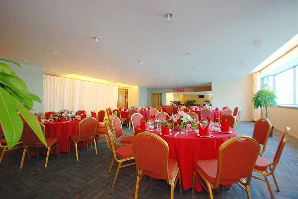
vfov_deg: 77.5
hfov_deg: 100.3
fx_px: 124
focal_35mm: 15
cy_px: 100
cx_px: 149
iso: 400
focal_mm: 10
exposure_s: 1/3
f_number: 5.6
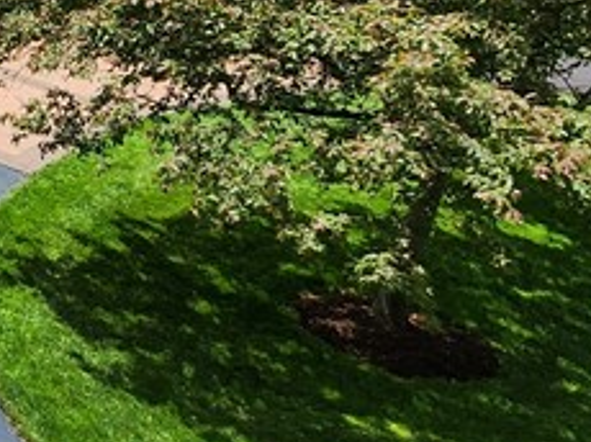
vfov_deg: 23.0
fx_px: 989
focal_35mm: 58
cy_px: -98
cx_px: -630
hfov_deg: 18.5
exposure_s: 1/2463
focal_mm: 2.2
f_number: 2.2
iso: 50
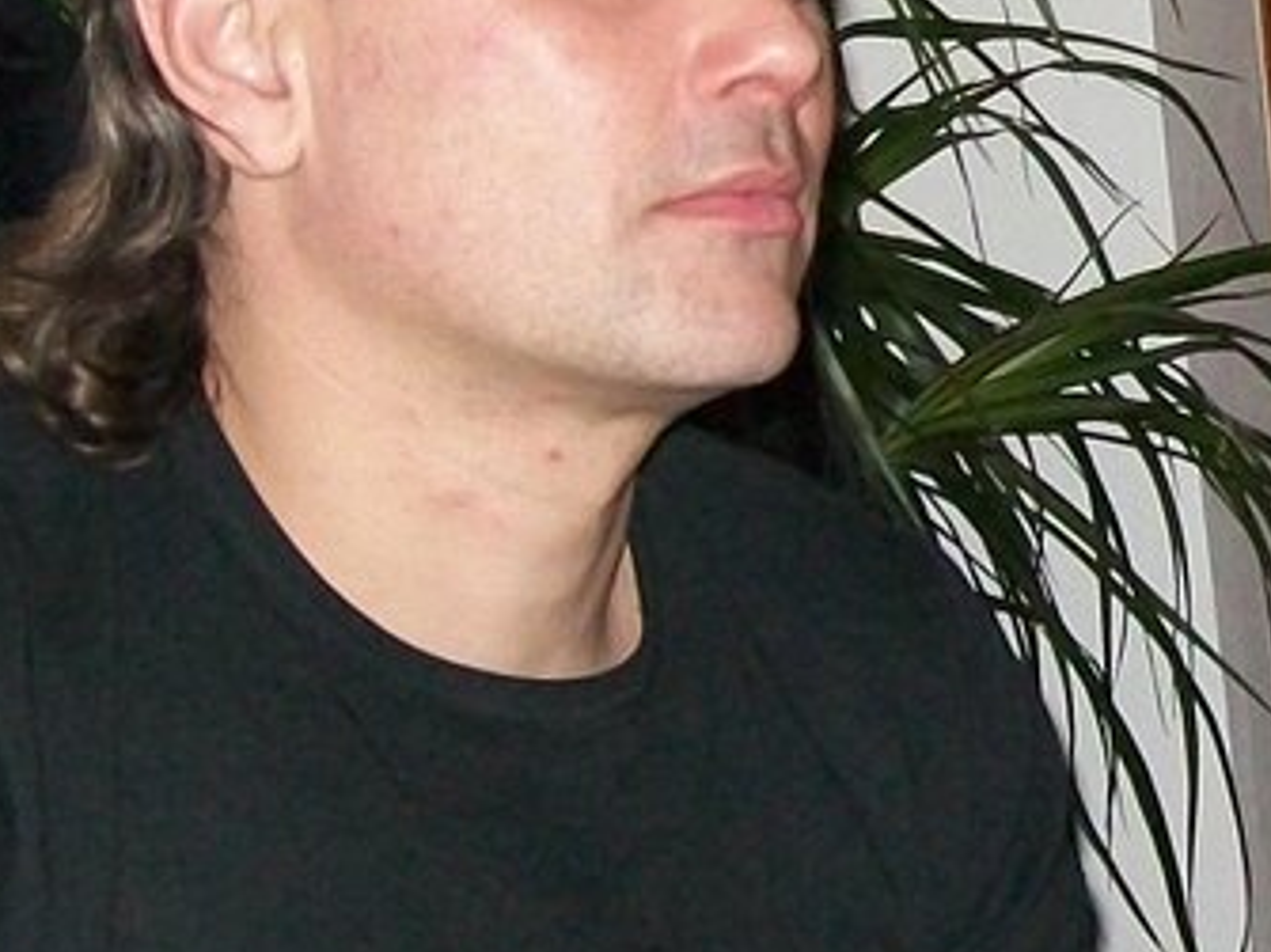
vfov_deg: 11.4
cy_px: 34
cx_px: 1461
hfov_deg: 14.9
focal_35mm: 129
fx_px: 4735
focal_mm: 6
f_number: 2.7
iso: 160
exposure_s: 1/30
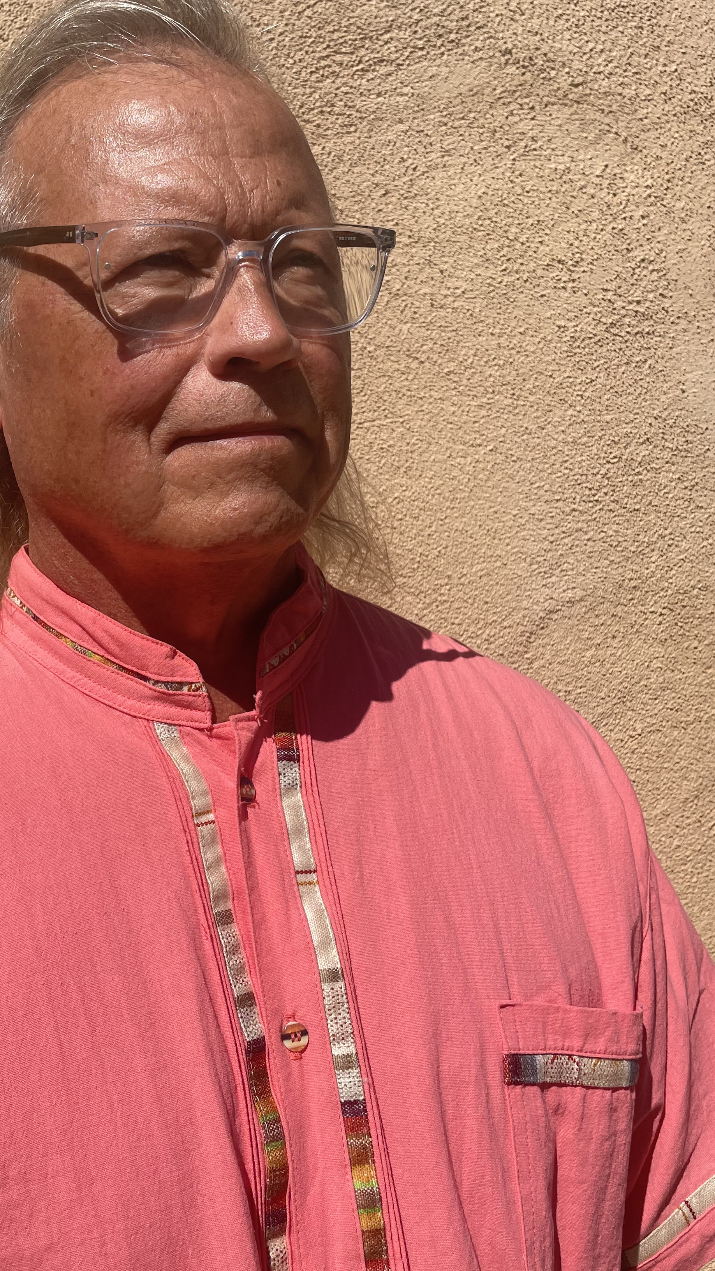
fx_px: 1179
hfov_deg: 33.0
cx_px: 164
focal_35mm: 35
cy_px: 547
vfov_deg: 56.4
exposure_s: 1/5291
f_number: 1.6
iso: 32
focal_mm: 4.2
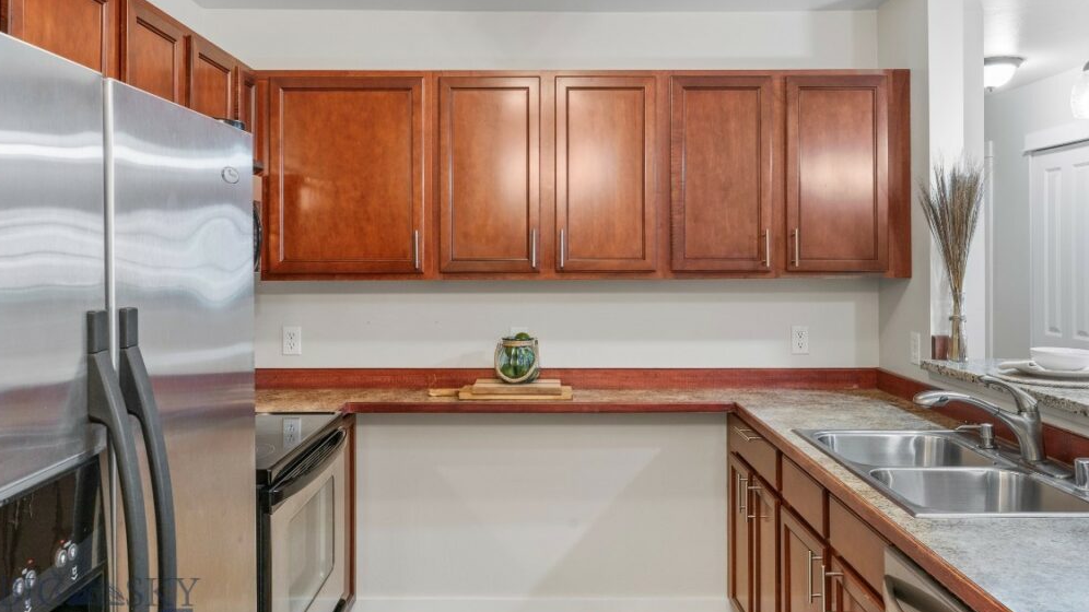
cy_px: 266
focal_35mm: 28
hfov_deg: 67.9
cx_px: 547
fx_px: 808
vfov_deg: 41.4
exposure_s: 1/8
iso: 250
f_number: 9
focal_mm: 26
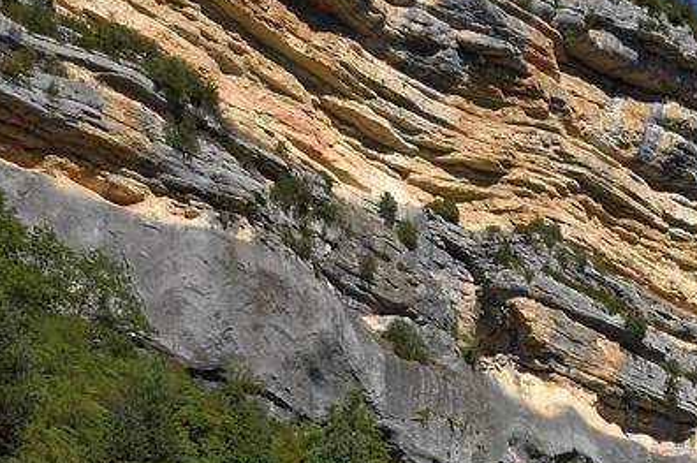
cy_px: 914
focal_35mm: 97
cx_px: 1364
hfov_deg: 16.4
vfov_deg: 12.5
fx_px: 1876
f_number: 20
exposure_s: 1/25
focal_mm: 24
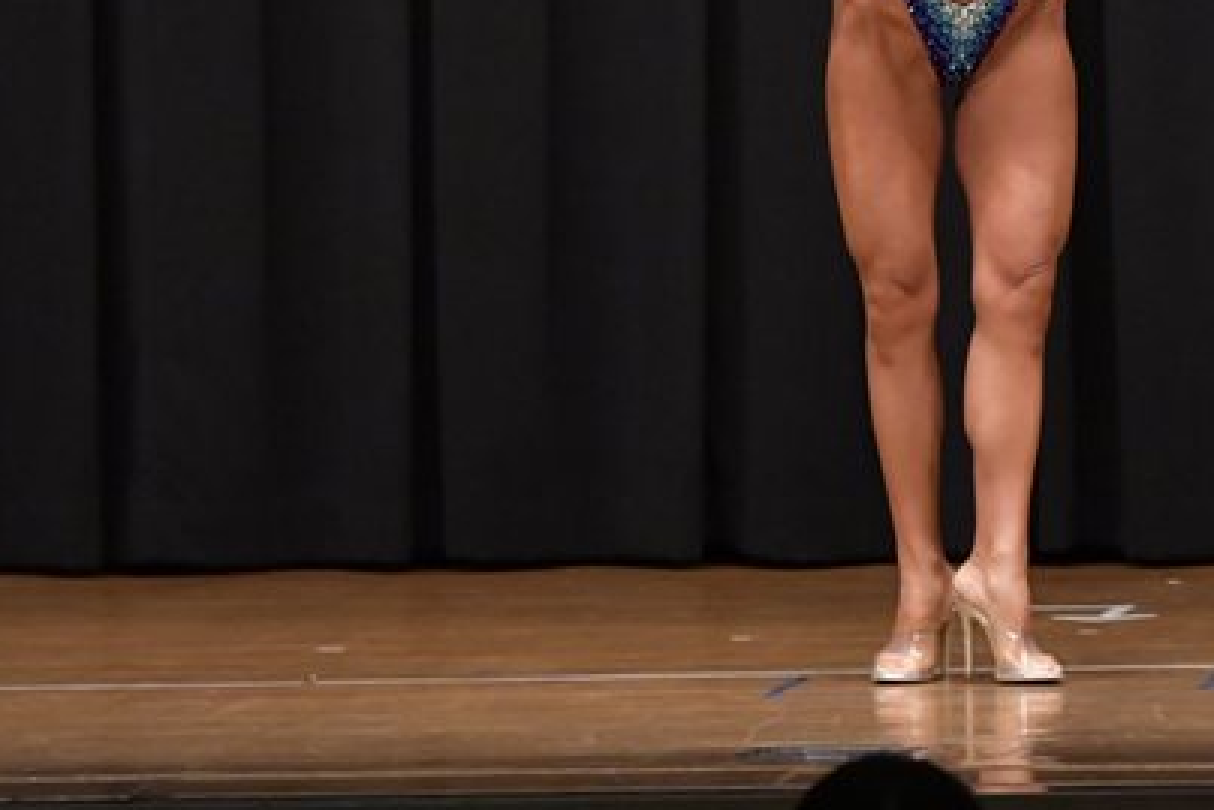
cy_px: 117
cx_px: 987
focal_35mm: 417
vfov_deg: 3.3
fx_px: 14066
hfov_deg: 4.9
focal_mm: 145
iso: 6400
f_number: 5.6
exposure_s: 1/400
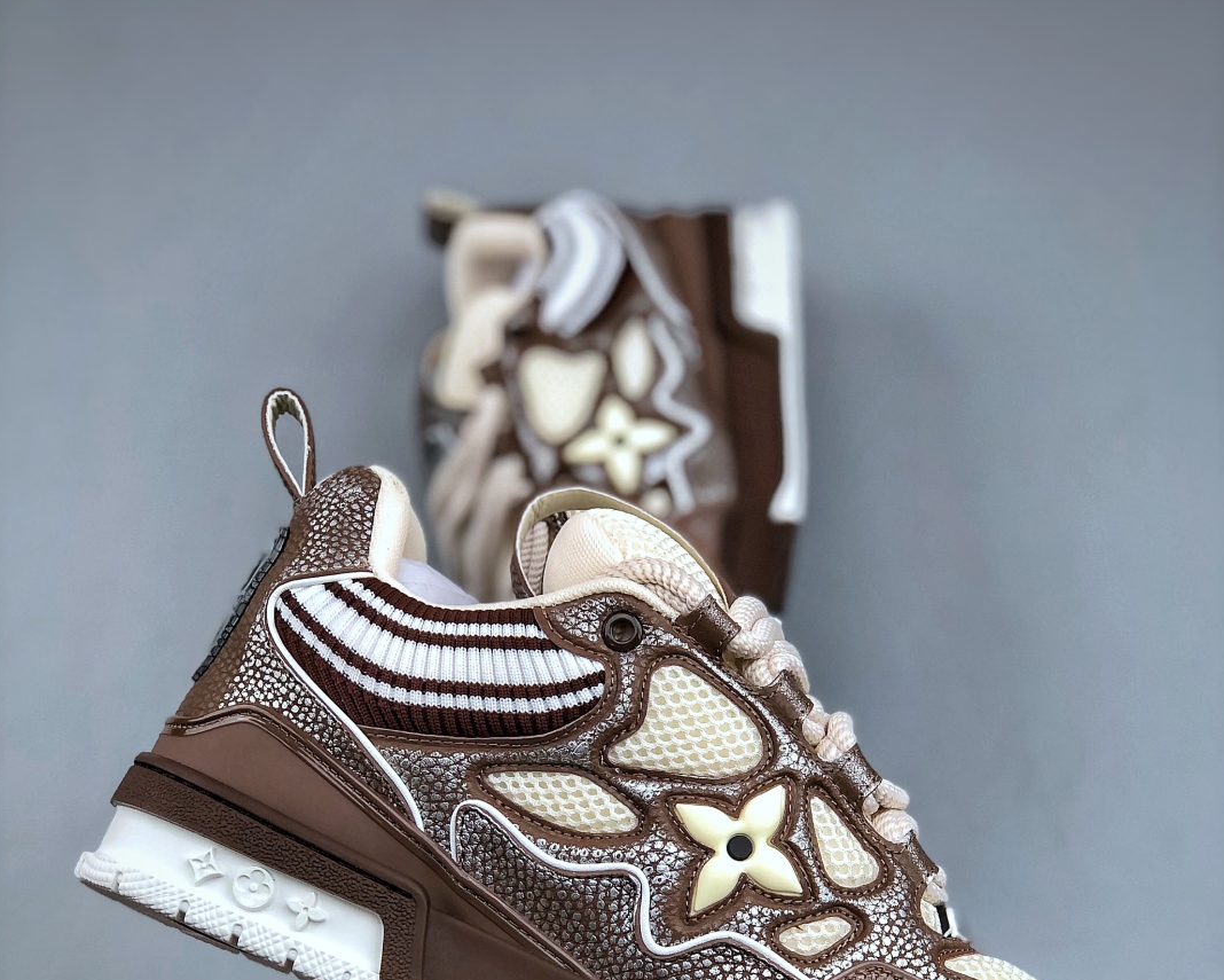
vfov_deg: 20.2
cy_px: 814
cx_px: 612
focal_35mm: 75
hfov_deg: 25.4
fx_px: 2718
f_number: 2.8
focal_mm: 6.6
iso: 20
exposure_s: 1/50
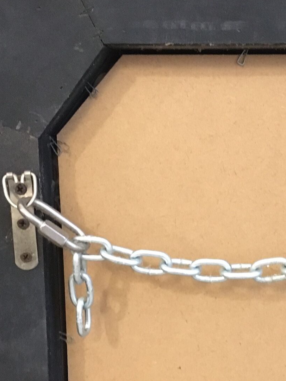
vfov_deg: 35.5
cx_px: 214
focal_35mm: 54
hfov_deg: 26.7
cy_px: 215
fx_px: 595
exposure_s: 1/17
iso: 400
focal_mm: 4.15
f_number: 2.2
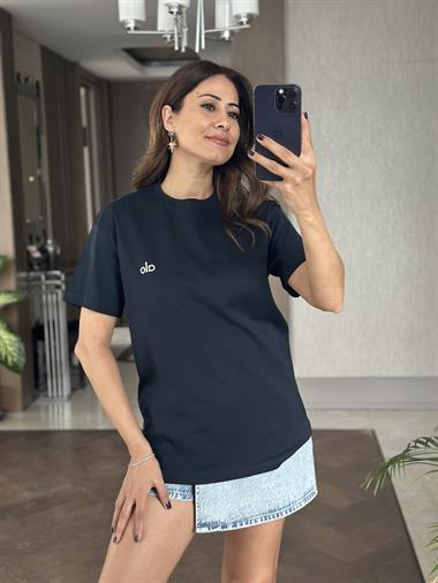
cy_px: 292
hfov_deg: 30.3
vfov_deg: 39.6
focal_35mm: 48
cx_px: 219
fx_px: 809
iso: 400
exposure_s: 1/54
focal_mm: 6.86
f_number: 1.78
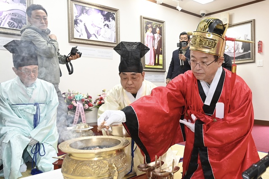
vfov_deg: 53.1
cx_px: 134
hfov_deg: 73.7
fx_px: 179
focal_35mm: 24
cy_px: 90
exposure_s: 1/250
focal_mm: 24
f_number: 4.5
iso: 2500
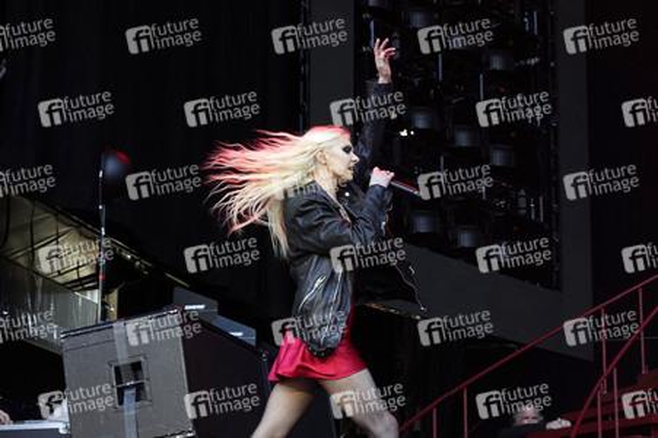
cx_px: 329
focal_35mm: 61
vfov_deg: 22.2
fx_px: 1114
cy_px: 219
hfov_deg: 32.9
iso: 1600
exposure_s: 1/200
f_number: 8
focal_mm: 61
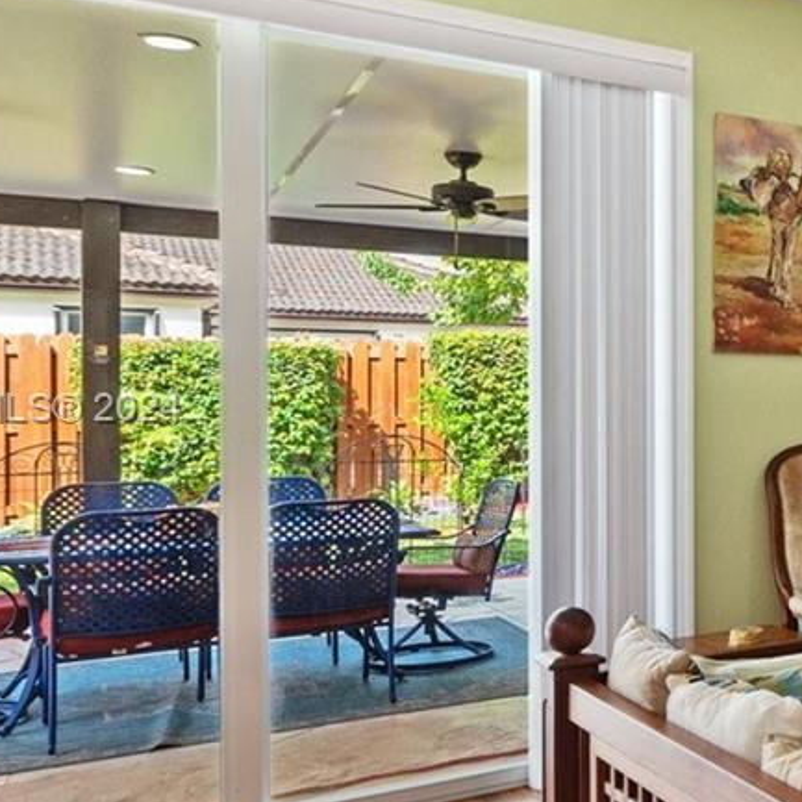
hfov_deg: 29.8
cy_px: 412
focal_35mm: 44
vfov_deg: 38.3
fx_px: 1153
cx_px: 1071
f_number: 8
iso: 450
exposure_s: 1/13
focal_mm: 14
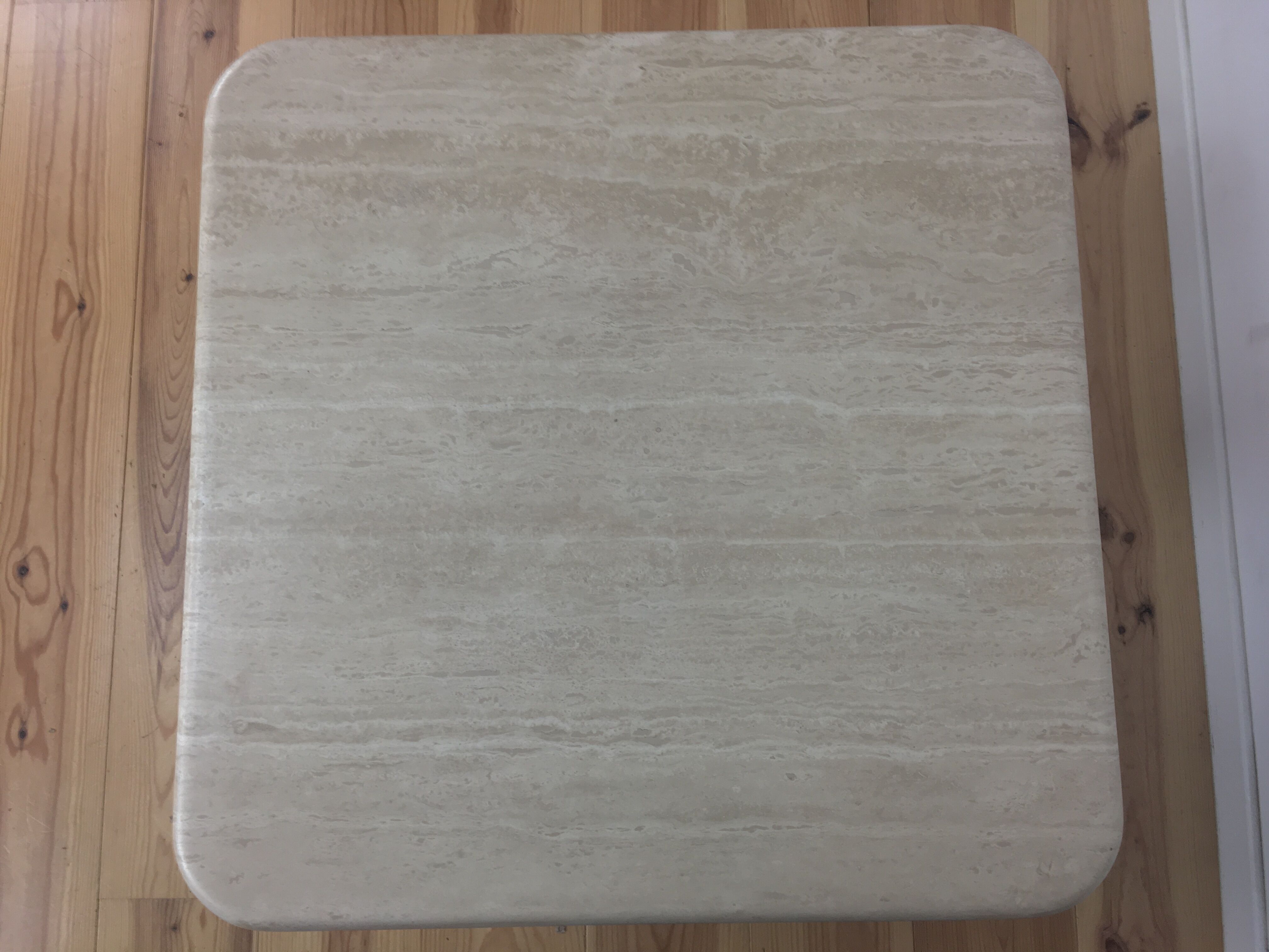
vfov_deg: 48.2
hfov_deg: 61.7
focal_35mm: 29
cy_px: 476
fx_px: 1063
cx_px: 634
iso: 32
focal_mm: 4.15
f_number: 2.2
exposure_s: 1/33
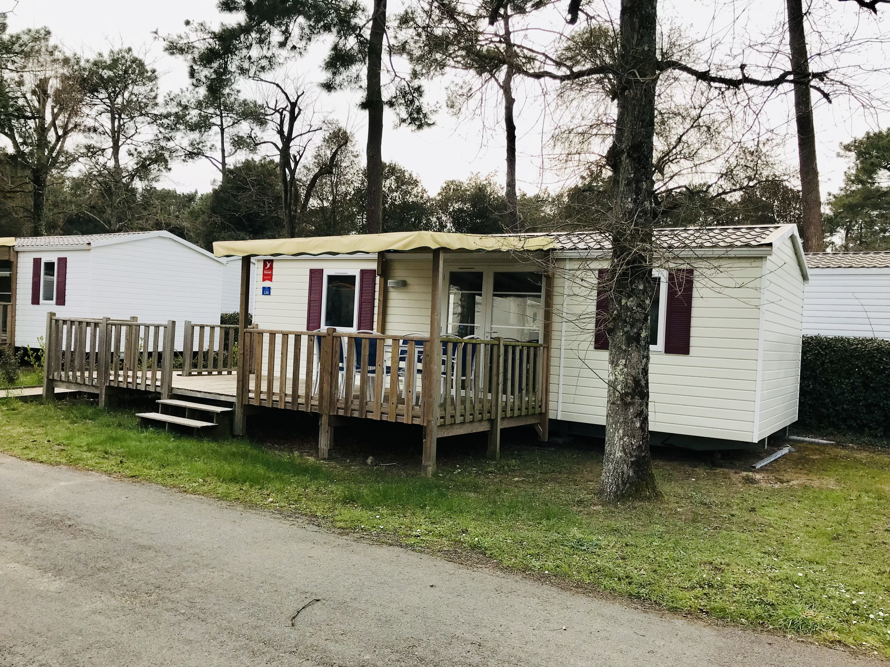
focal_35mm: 28
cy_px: 334
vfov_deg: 49.7
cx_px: 445
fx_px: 720
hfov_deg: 63.4
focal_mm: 3.99
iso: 20
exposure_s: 1/1294
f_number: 1.8
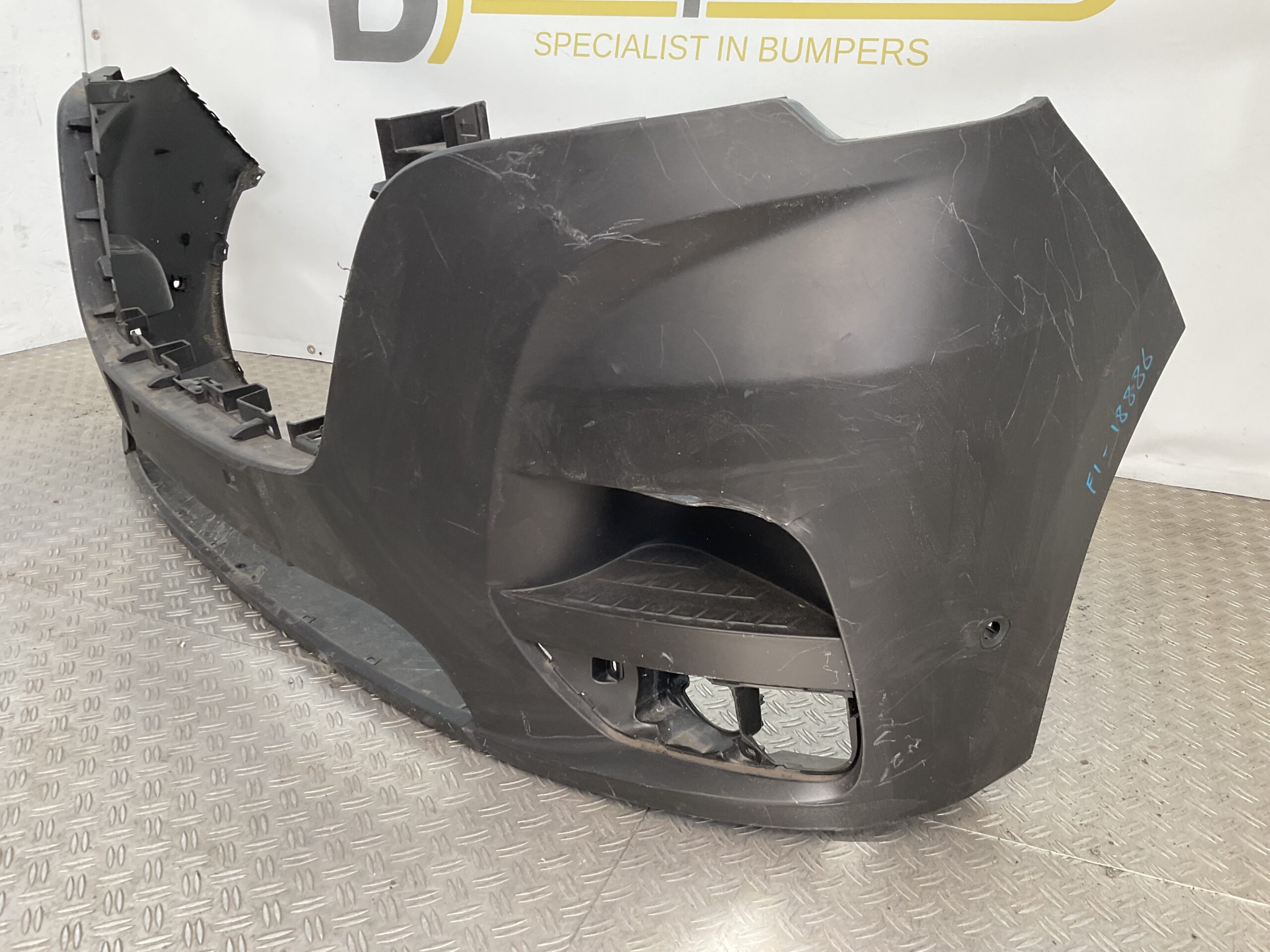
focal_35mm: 29
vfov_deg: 48.2
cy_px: 476
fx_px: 1064
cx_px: 635
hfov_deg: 61.7
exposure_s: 1/100
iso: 25
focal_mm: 3
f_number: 1.8
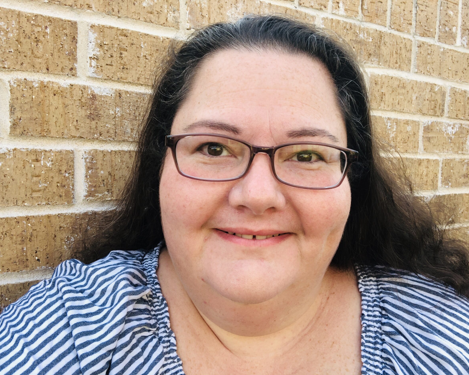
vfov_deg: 43.3
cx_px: 244
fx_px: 472
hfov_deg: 52.8
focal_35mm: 34
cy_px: 191
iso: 25
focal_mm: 2.87
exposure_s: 1/120
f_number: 2.2
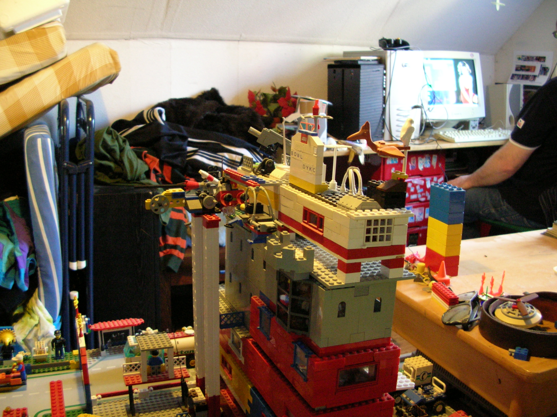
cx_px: 278
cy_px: 208
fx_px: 563
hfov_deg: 52.7
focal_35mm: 35
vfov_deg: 40.6
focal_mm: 5.8
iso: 200
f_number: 2.8
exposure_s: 1/3.4
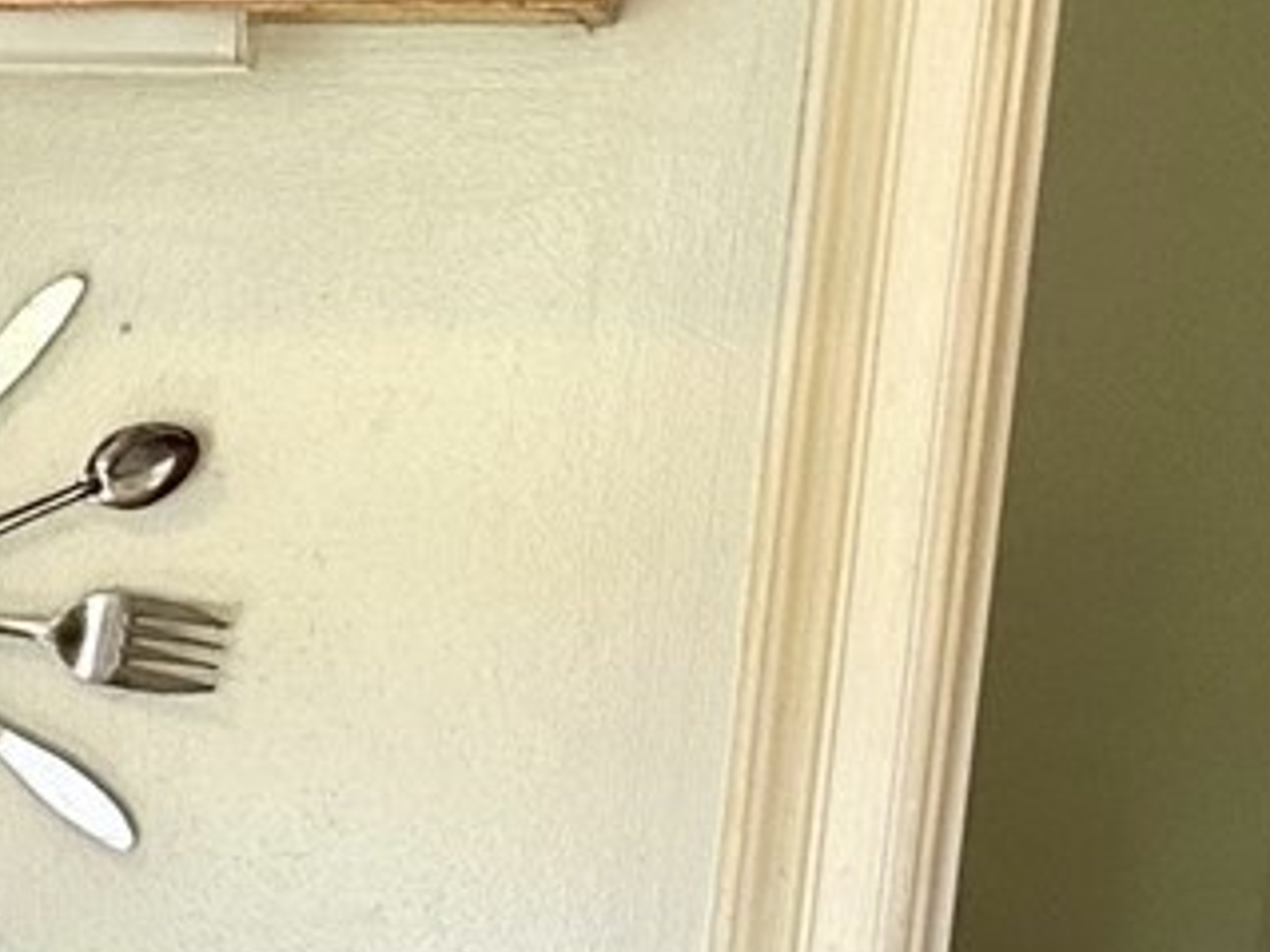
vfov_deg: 9.4
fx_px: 5648
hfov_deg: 10.7
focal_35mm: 154
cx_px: -1923
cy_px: 1430
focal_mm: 6.86
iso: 160
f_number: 1.78
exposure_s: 1/120
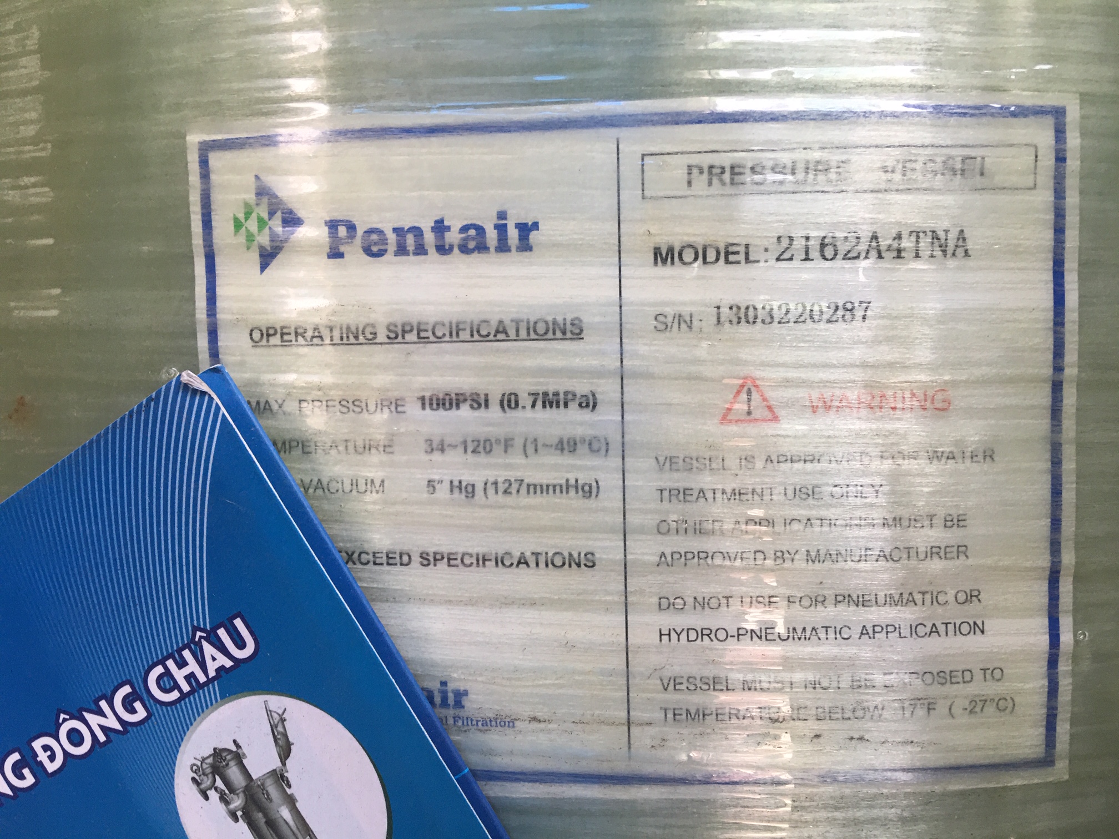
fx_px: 937
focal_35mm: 29
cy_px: 420
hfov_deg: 61.7
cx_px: 560
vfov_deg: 48.2
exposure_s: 1/33
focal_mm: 4.15
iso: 50
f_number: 2.2
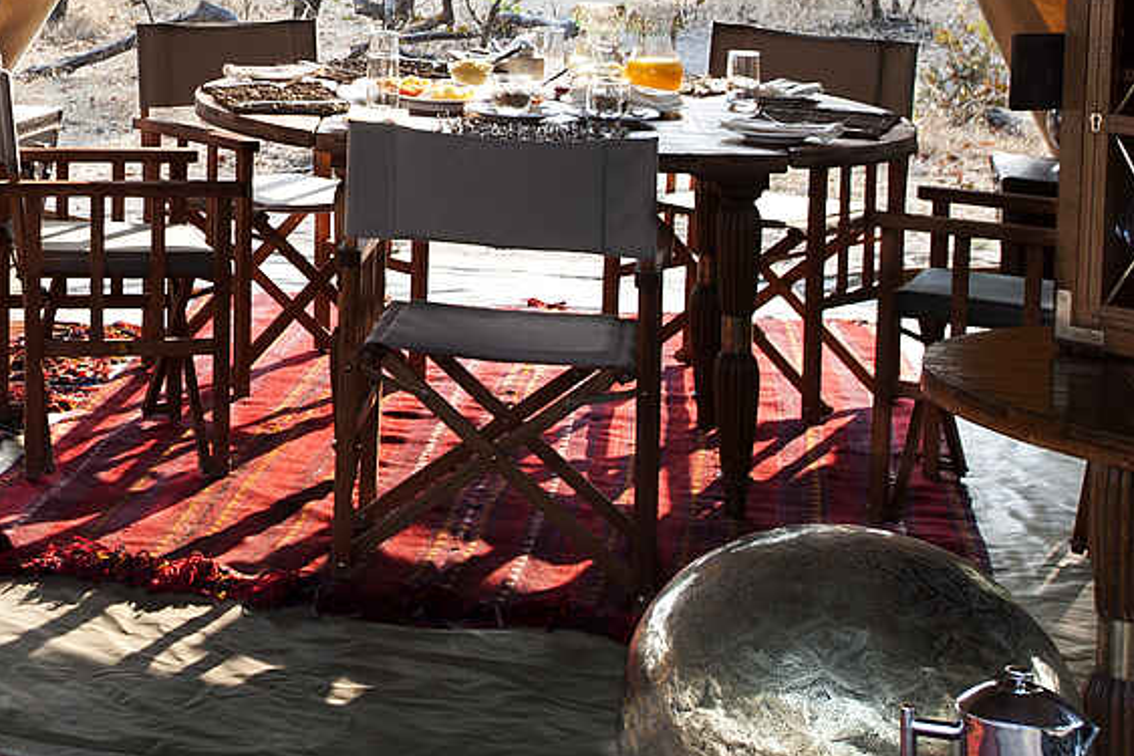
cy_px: -164
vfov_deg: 14.5
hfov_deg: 20.9
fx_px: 2865
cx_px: -214
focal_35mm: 91
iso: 200
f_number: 8
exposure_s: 1/10
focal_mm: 32
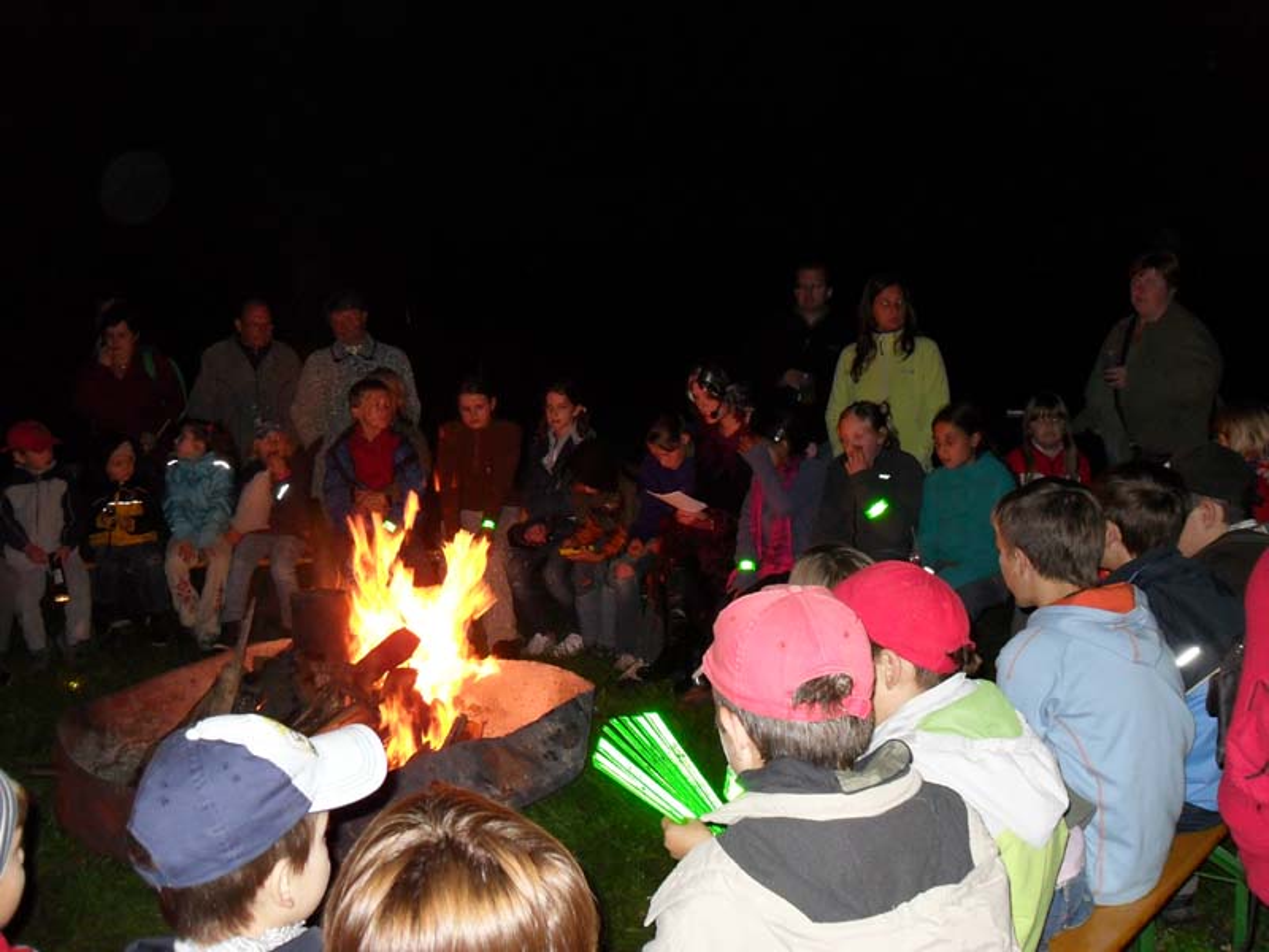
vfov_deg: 40.7
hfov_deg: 52.6
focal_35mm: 35
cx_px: 634
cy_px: 476
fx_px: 1283
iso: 200
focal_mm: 6.2
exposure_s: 1/45
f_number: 2.8
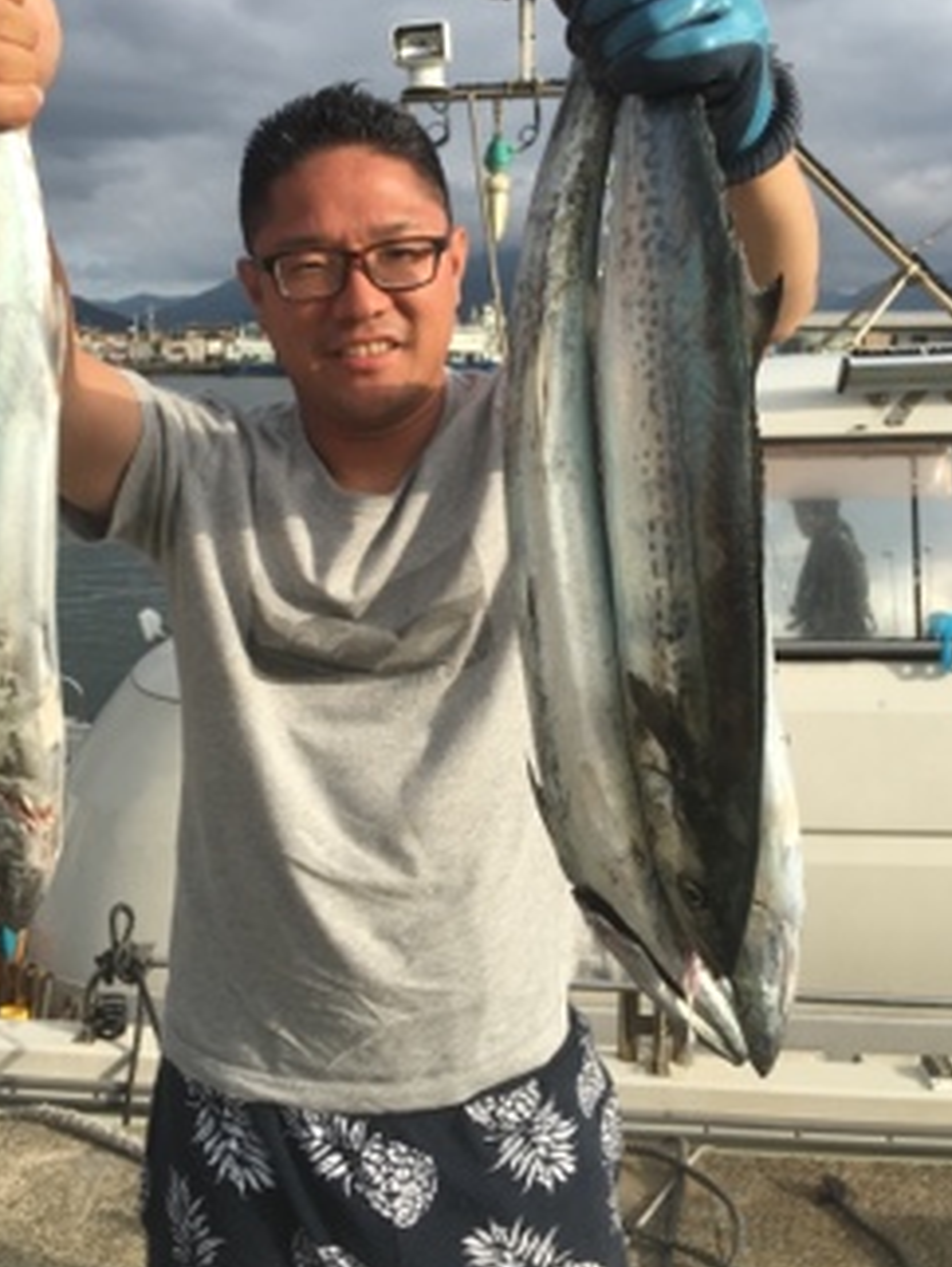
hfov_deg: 39.6
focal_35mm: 36
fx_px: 1318
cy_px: 500
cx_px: 393
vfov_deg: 50.9
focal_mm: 4.15
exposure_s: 1/610
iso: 25
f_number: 2.2
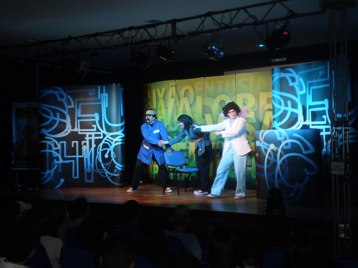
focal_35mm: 54
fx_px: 558
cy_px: 134
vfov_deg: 27.0
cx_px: 182
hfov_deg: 35.5
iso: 125
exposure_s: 1/40
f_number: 3.9
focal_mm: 9.3
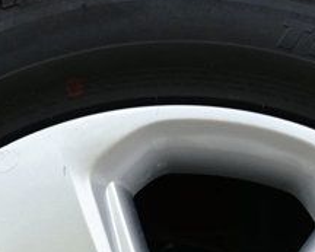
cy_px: 463
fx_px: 1402
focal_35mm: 150
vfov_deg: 9.7
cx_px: 181
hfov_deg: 12.8
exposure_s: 1/125
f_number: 5.6
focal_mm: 22.5
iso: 100
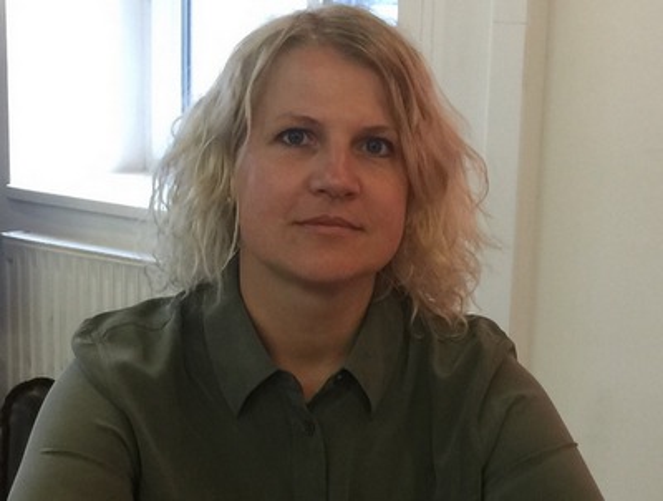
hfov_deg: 61.5
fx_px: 557
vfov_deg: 48.4
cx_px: 332
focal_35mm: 29
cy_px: 250
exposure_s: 1/33
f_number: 2.2
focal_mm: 4.15
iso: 64
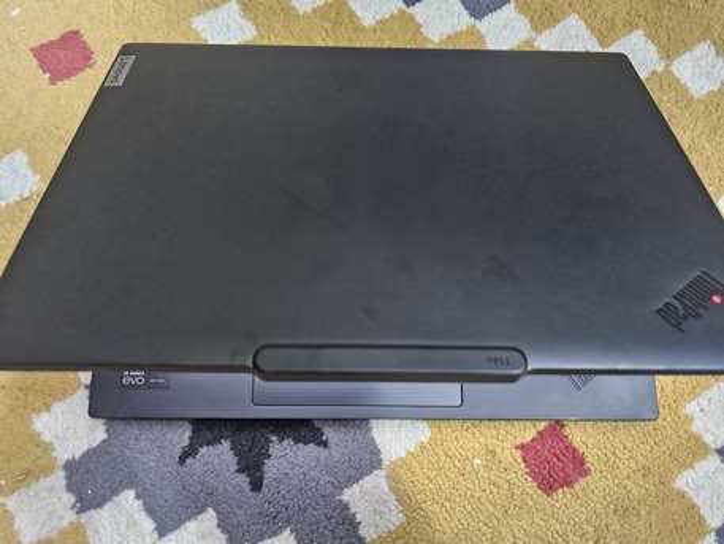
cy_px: 272
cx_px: 362
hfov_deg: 73.9
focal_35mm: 23
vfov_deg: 58.9
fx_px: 481
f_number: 1.7
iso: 640
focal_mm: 6.3
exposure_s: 1/40
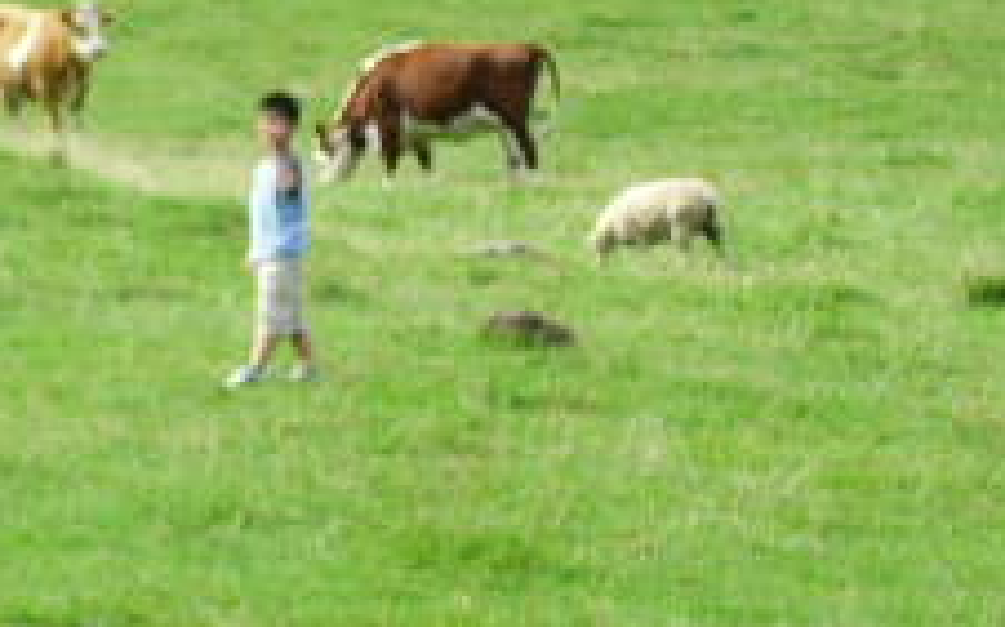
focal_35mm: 315
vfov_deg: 4.2
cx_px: 27
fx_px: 8623
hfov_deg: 6.6
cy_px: 133
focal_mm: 17.4
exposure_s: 1/250
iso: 100
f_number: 4.9
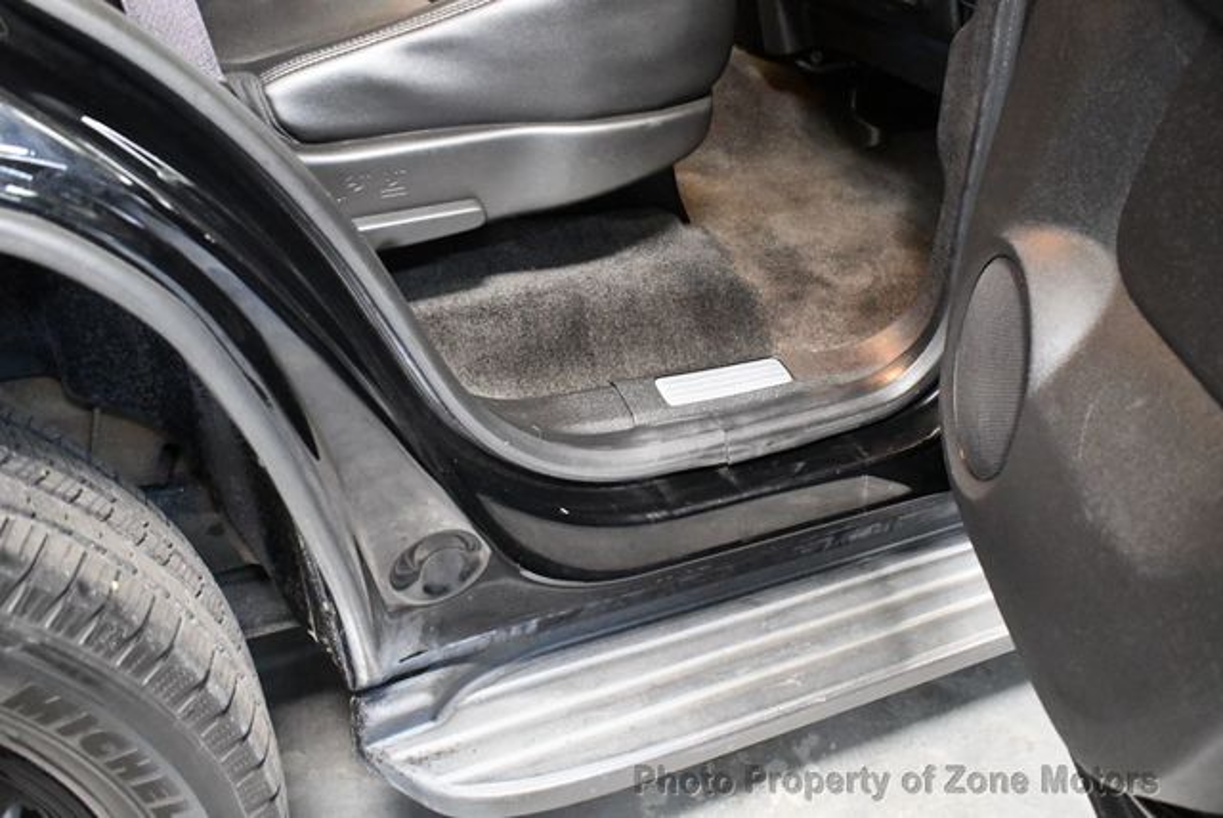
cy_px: 409
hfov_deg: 53.1
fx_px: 1224
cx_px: 612
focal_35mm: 36
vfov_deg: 36.9
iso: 7200
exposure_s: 1/60
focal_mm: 18
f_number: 3.5
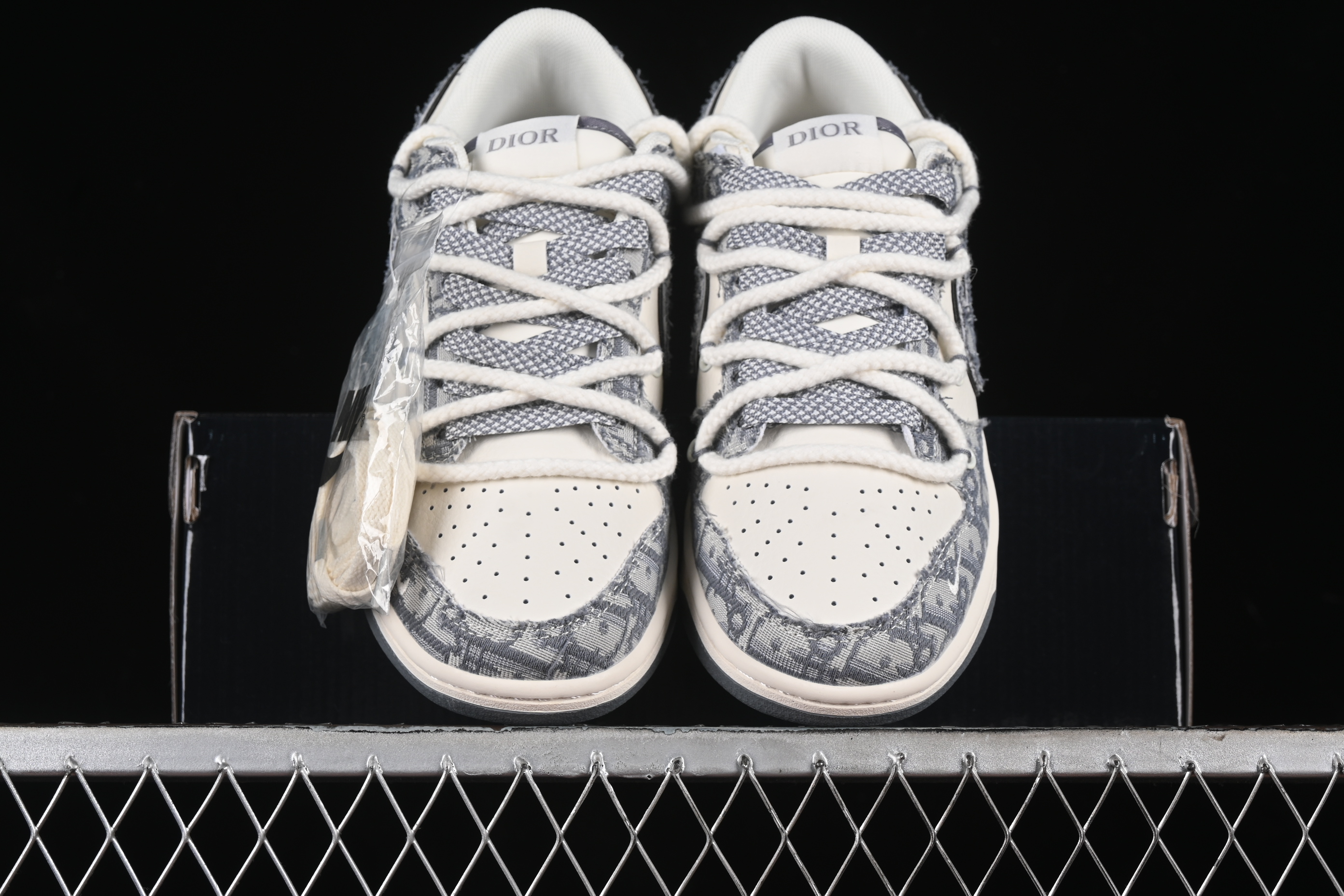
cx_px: 672
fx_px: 2800
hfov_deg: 27.0
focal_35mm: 75
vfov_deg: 18.2
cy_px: 448
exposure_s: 1/80
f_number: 8
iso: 160
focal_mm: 50
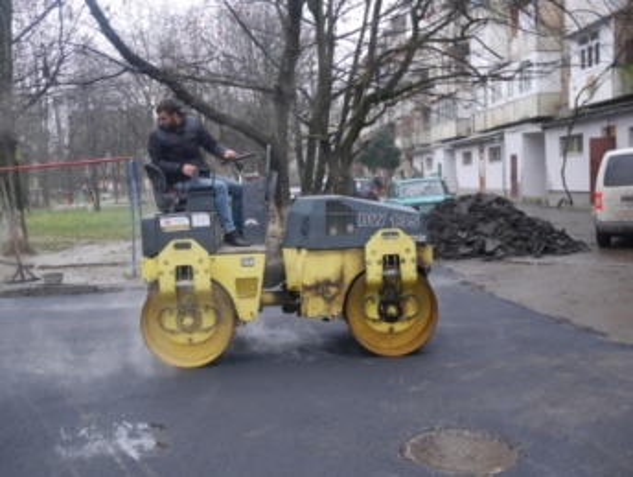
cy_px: 238
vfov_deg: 36.0
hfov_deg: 46.7
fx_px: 732
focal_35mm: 40
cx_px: 316
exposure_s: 1/60
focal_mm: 20
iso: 400
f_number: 3.5
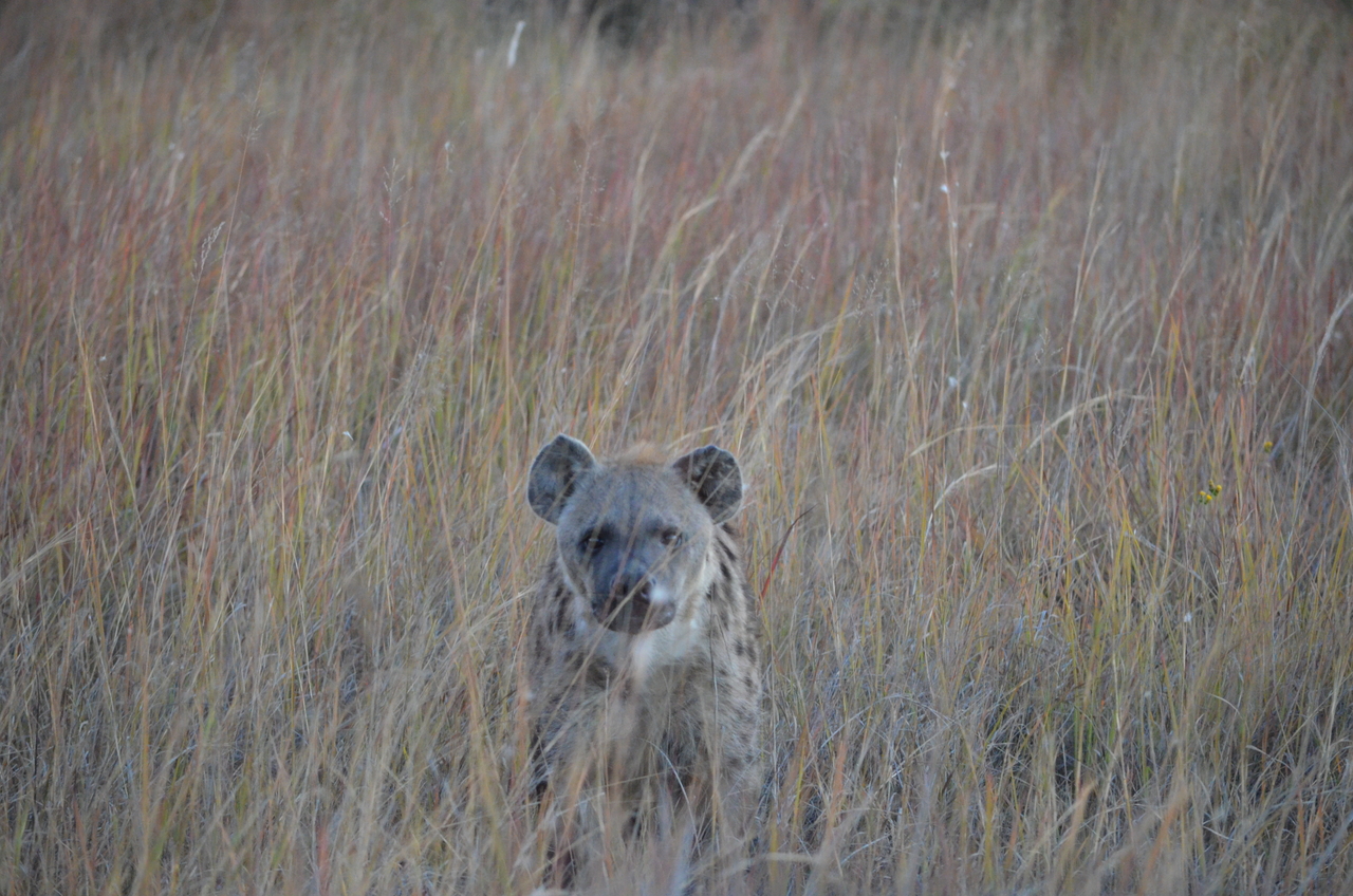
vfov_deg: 5.1
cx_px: 676
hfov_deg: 7.6
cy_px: 448
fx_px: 10127
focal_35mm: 270
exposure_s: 1/125
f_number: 5
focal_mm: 180
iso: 3200
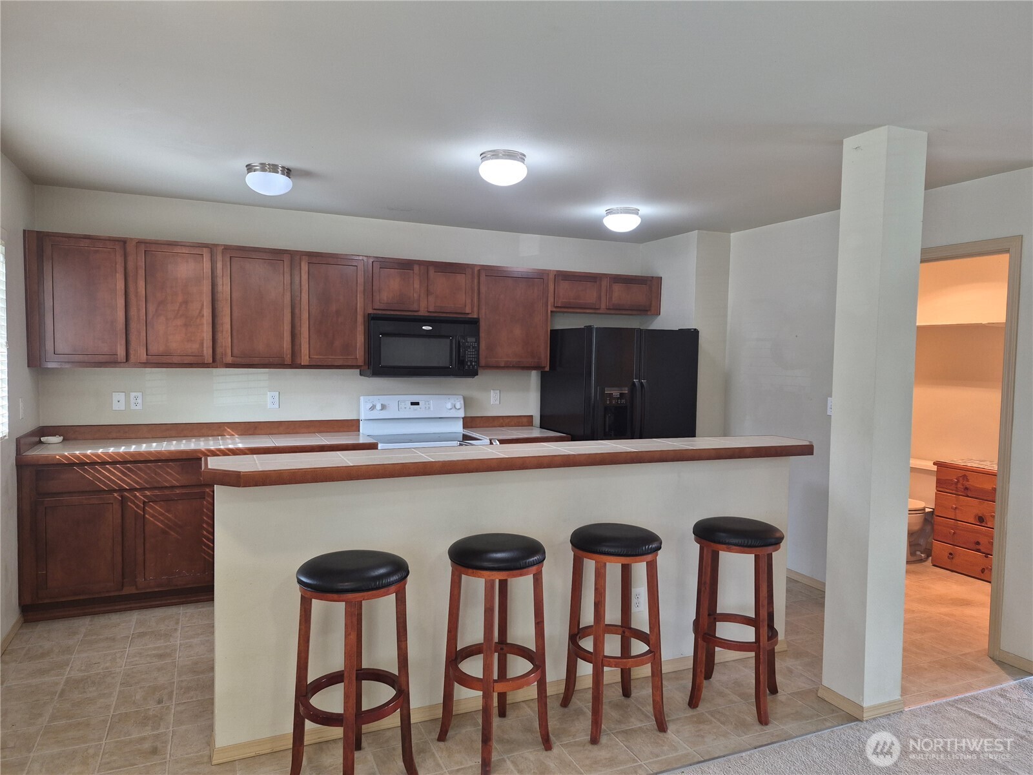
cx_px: 516
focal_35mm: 23
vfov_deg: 58.9
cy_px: 388
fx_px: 686
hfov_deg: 73.9
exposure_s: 1/120
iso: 160
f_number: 1.8
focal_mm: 5.4
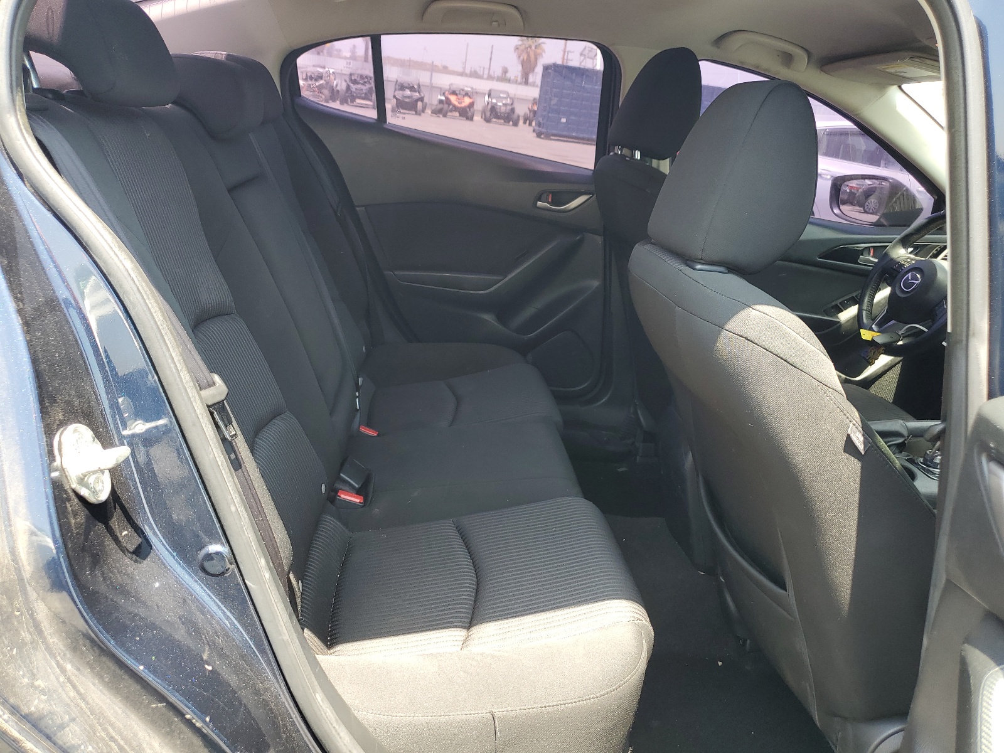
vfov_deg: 53.1
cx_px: 502
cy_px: 376
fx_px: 754
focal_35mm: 26
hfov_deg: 67.3
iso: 50
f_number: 1.5
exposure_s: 1/167
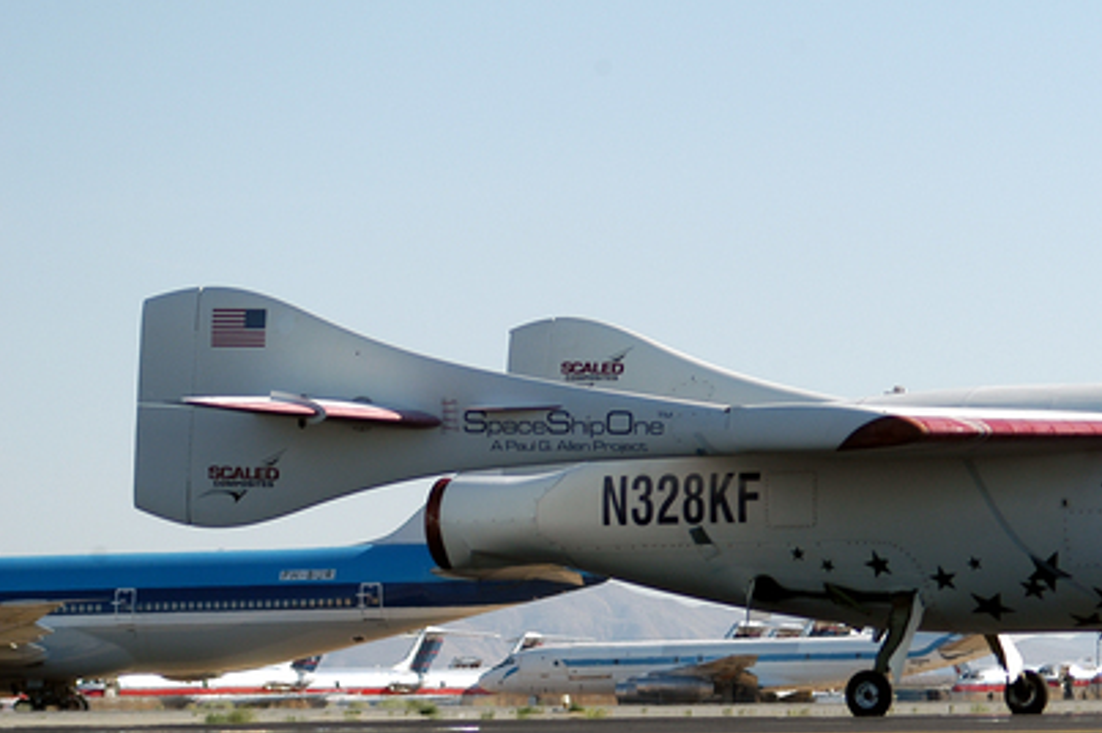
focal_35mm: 243
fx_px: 7432
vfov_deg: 5.6
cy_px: 462
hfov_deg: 8.5
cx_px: 864
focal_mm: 102
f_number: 8
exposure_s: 1/1000
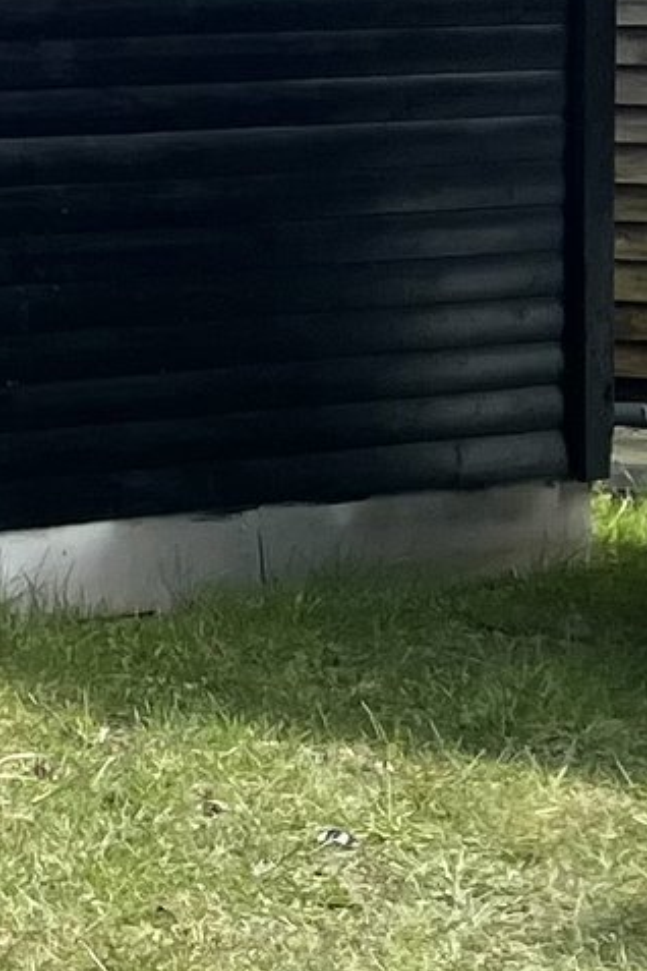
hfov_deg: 6.3
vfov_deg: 11.9
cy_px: -51
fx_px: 4583
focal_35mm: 170
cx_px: -2144
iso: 50
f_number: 1.5
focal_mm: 5.7
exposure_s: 1/2208
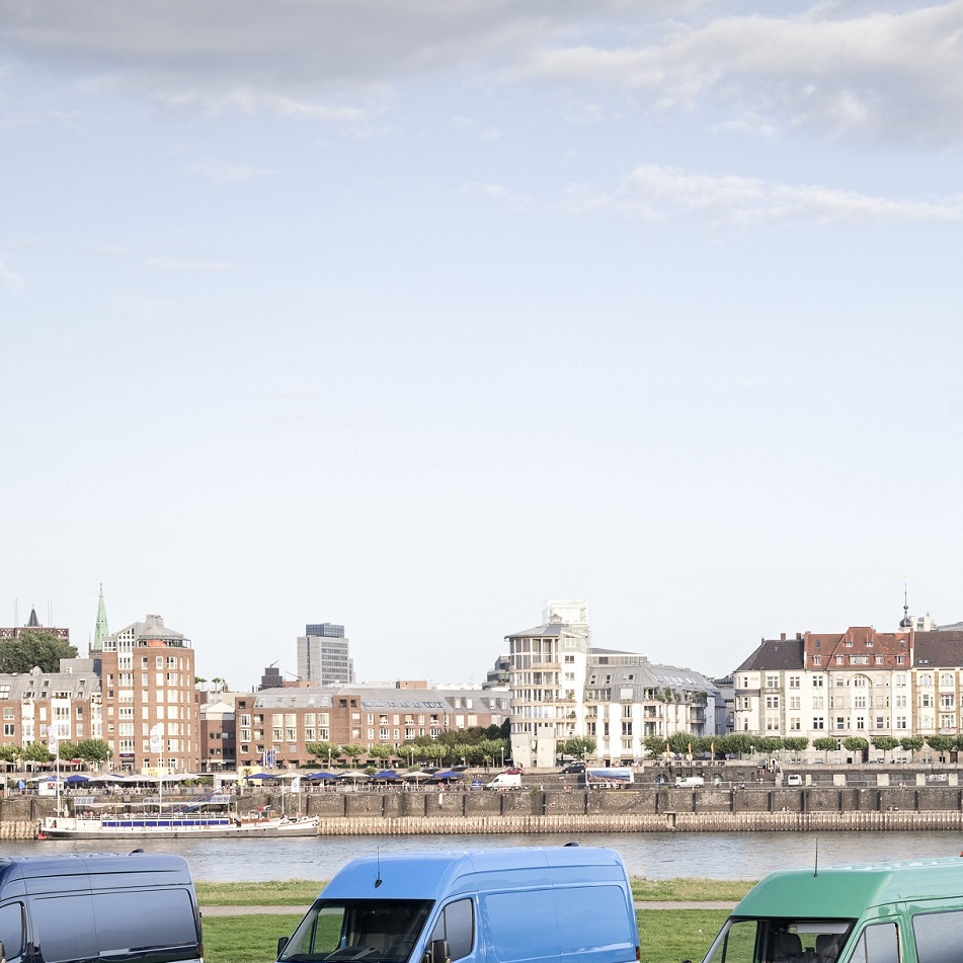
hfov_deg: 18.6
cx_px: 711
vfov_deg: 18.6
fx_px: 2927
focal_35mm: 93
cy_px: 659
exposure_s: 1/80
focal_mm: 52
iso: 200
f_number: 8
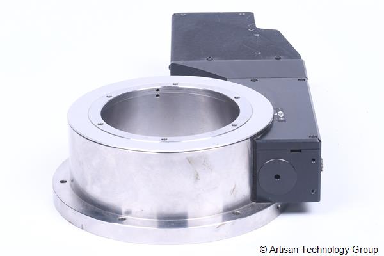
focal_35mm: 72
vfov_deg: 18.9
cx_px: 192
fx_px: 768
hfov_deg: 28.1
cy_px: 128
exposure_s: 1/200
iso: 200
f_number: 14
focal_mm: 48
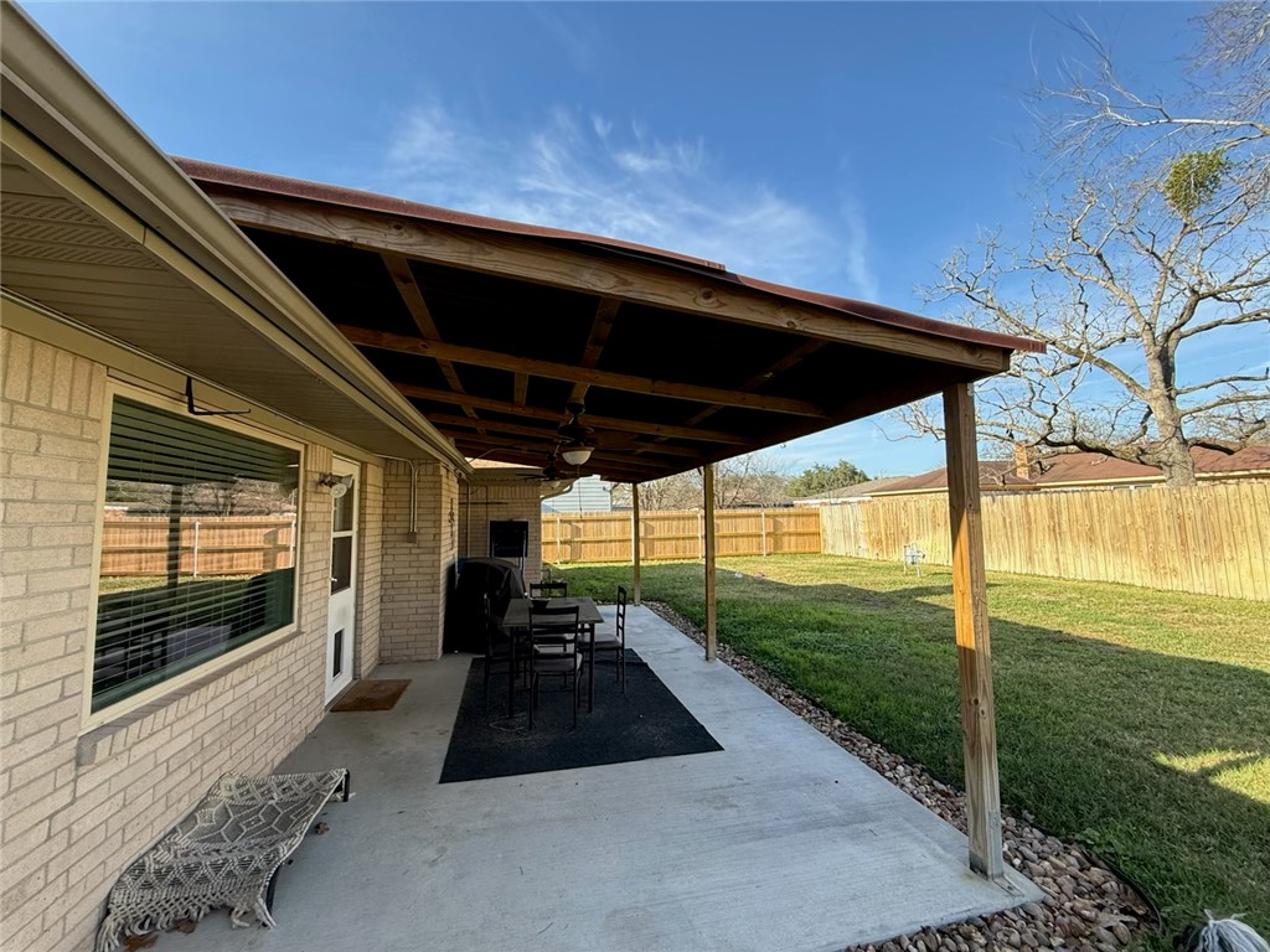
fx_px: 514
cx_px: 635
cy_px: 476
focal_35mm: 14
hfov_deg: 102.1
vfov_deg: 85.7
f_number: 2.2
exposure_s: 1/433
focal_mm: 2.22
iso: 64
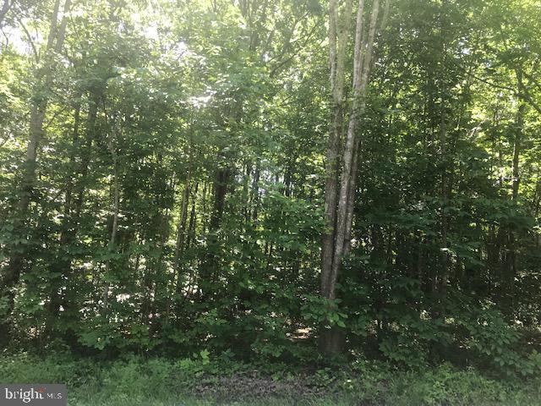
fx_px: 438
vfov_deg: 49.7
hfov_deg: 63.4
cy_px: 203
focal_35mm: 28
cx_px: 270
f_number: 1.8
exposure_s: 1/120
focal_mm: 3.99
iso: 32
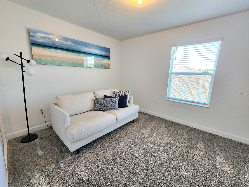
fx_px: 94
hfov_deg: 106.2
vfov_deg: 89.9
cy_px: 94
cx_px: 124
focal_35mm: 13
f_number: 2.2
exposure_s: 1/60.2
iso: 80
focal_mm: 2.2
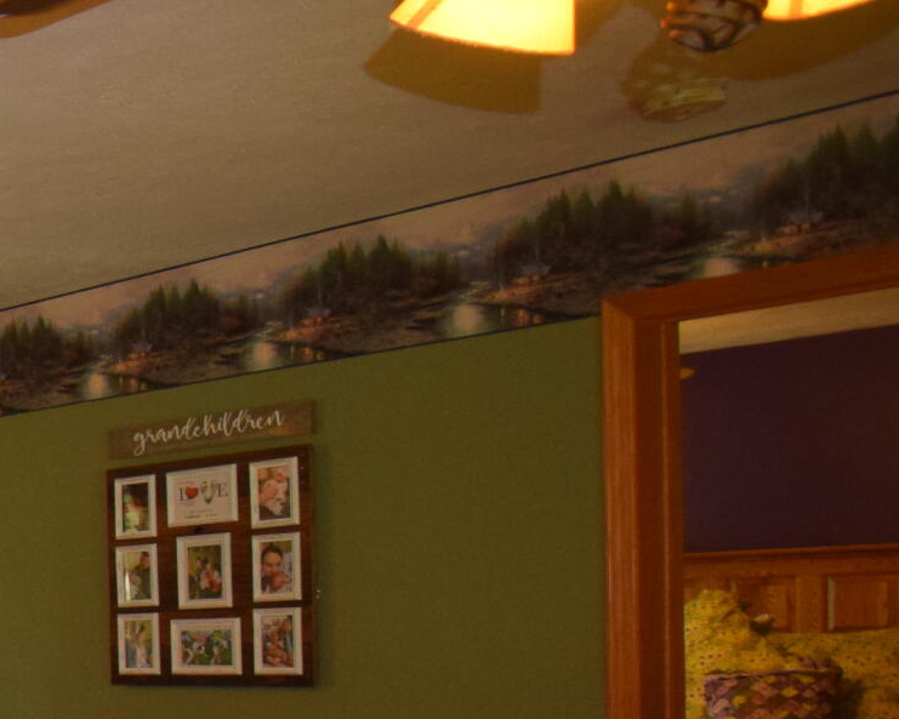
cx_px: -866
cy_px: 708
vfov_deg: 25.5
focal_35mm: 57
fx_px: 1517
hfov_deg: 19.6
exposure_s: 1/100
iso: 800
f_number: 5
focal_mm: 10
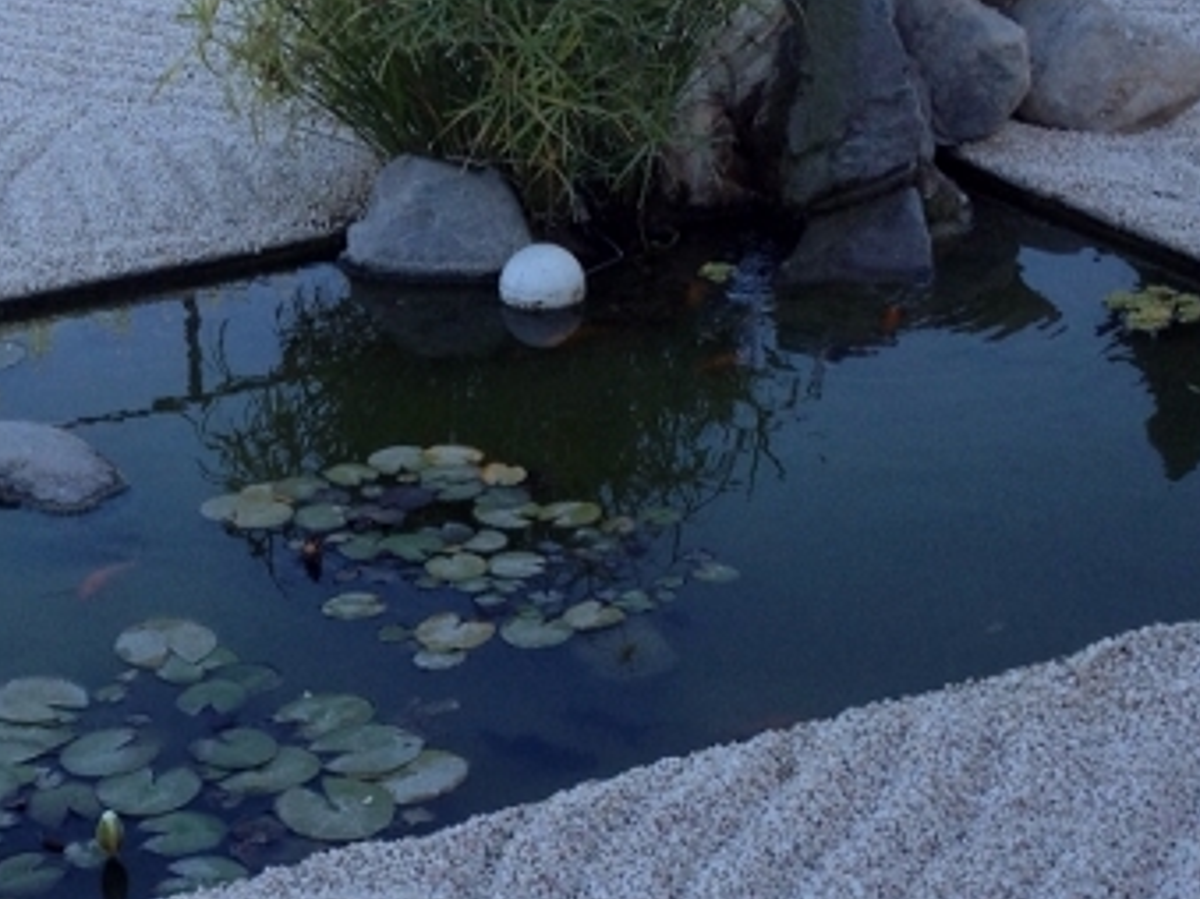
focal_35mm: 93
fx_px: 3223
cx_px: 290
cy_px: 614
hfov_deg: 20.9
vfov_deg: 15.8
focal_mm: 4.28
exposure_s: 1/370
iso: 64
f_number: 2.4
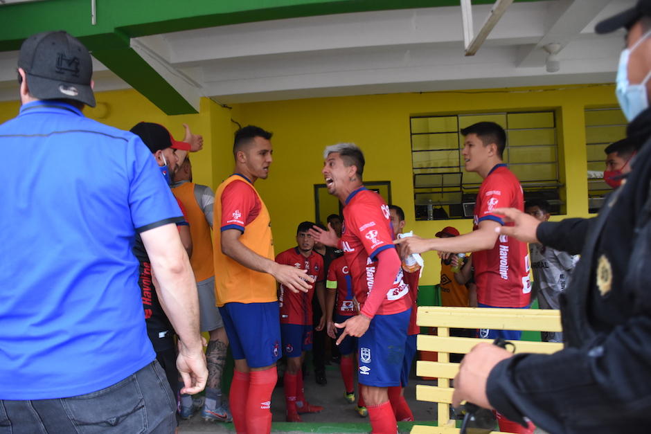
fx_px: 488
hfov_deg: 67.4
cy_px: 217
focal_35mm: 27
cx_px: 326
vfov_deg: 47.9
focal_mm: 18
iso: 1600
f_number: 3.5
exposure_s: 1/500
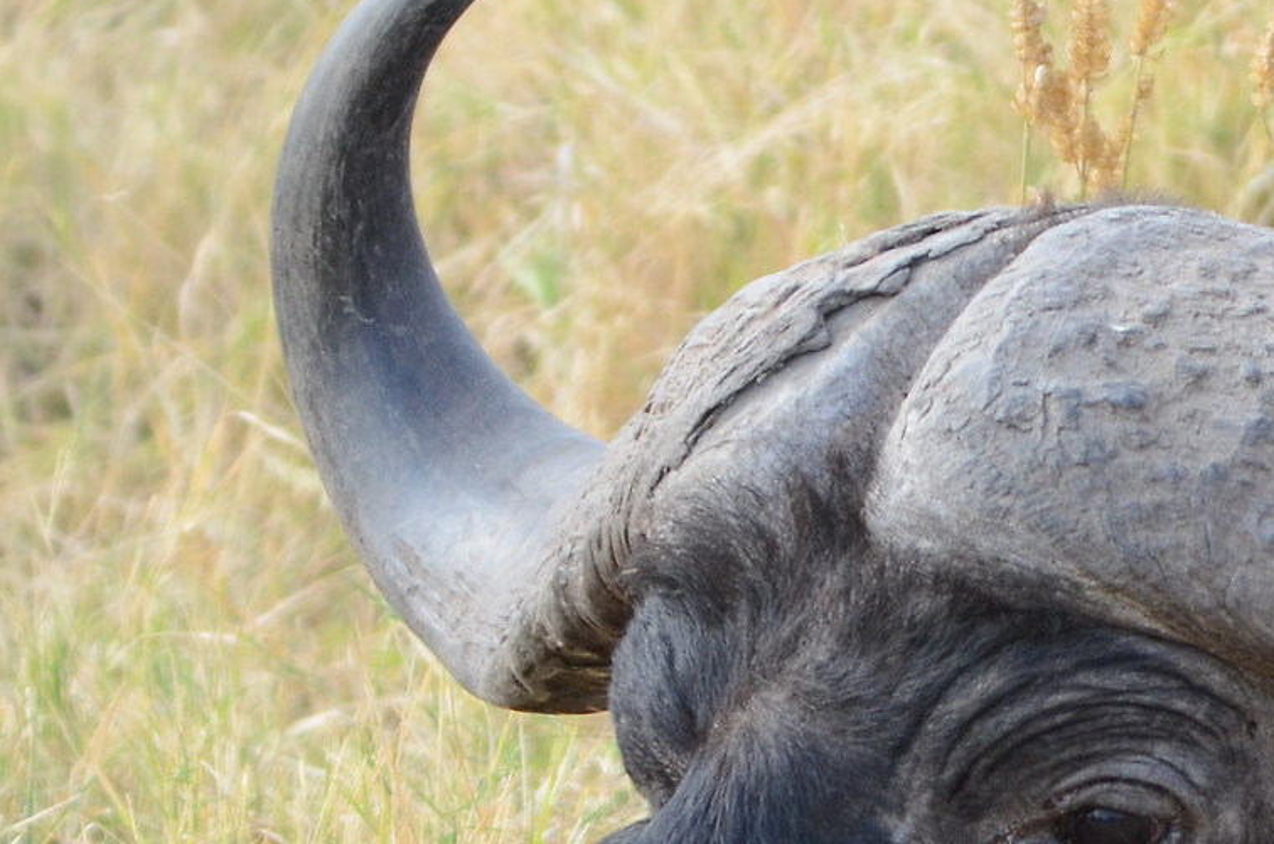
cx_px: 1724
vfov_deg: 1.9
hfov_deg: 2.9
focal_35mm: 714
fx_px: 25220
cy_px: 606
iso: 800
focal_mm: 150
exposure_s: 1/640
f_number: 5
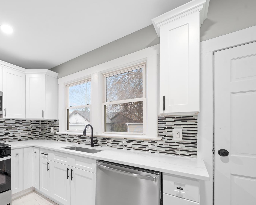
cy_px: 121
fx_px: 129
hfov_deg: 83.3
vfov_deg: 76.3
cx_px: 67
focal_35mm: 17
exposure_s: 1/1.67
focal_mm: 12
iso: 250
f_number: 8
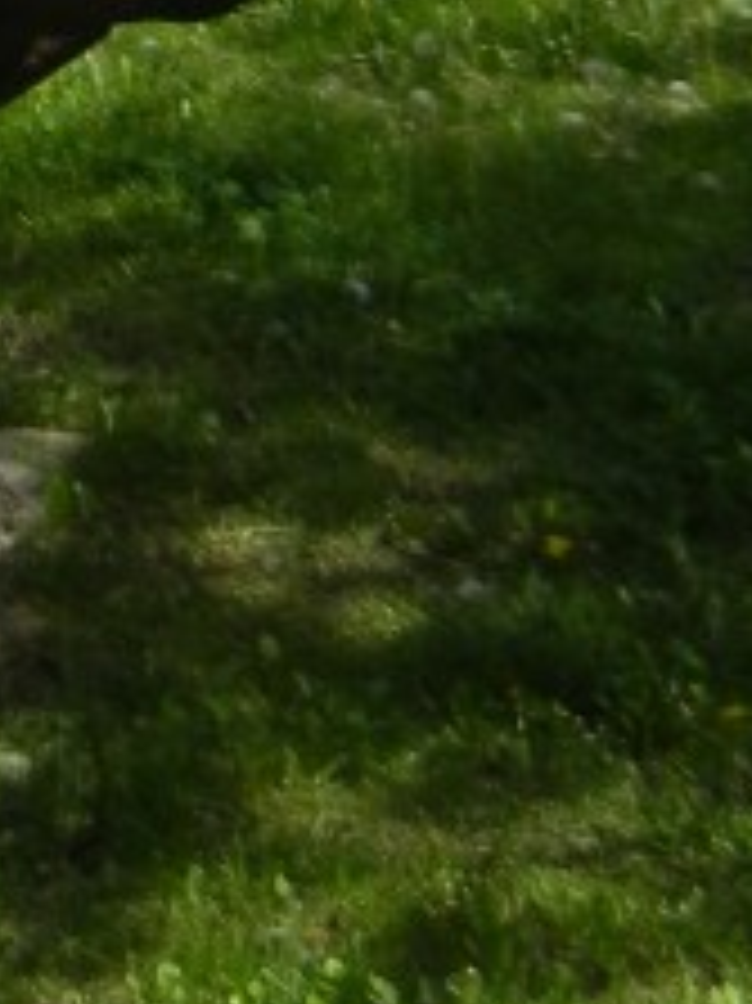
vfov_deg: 13.0
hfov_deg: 10.4
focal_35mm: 138
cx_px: -347
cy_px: -801
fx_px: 4001
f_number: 7
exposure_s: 1/322
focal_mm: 5.4
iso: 160
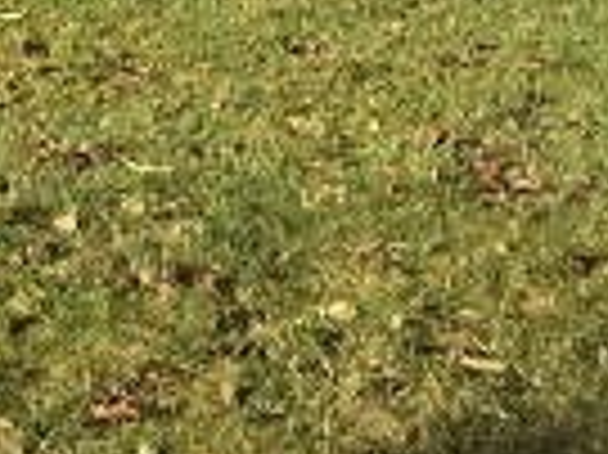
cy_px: -1047
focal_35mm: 206
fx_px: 3615
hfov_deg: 9.4
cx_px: -293
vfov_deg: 6.4
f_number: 2.2
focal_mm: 4.15
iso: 25
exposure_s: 1/801
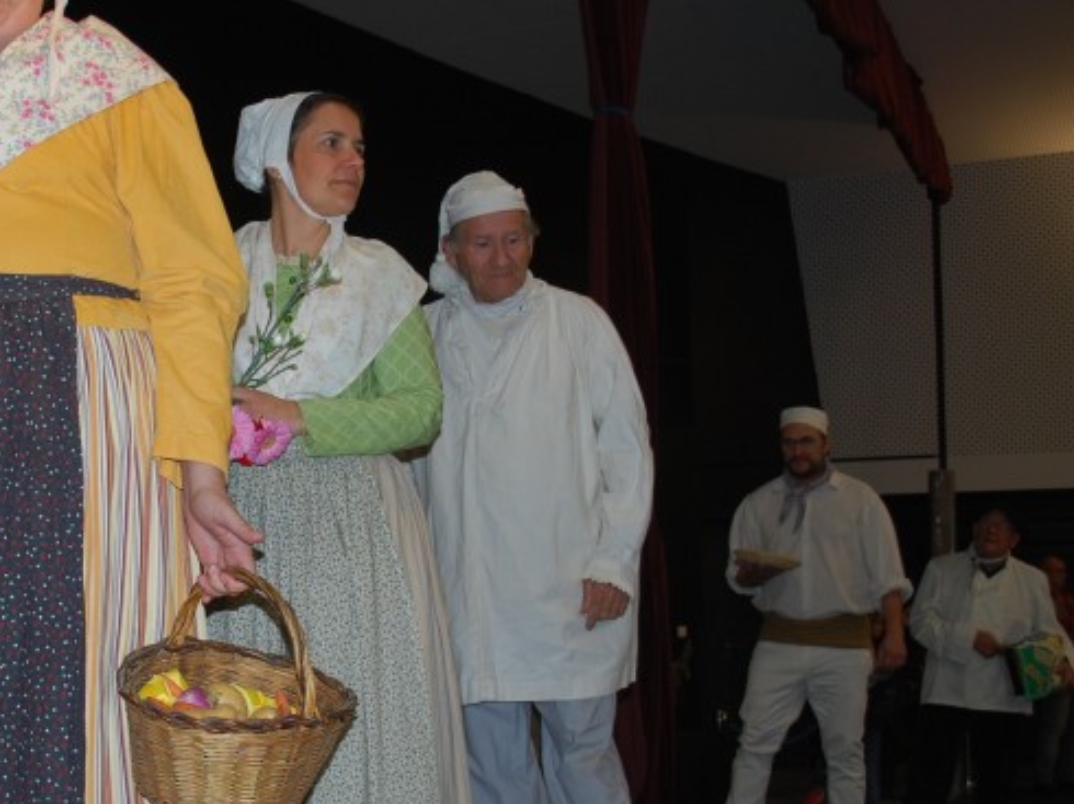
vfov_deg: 25.2
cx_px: 172
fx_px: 1799
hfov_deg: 32.1
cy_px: 464
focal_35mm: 58
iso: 200
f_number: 4
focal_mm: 22
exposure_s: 1/60
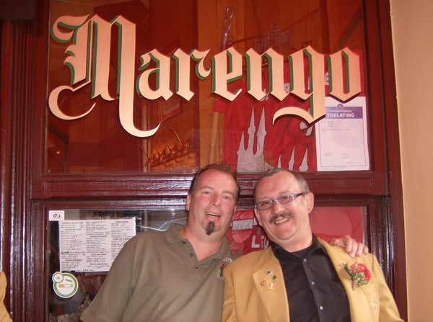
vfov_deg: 31.4
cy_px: 161
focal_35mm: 46
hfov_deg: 41.3
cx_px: 216
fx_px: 574
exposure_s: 1/74
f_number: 3.1
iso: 200
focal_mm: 7.7
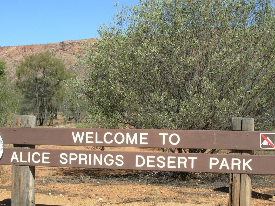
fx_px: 540
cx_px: 130
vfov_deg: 21.6
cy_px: 125
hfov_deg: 28.6
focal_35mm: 68
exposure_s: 1/430
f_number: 5.3
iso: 50
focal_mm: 7.5
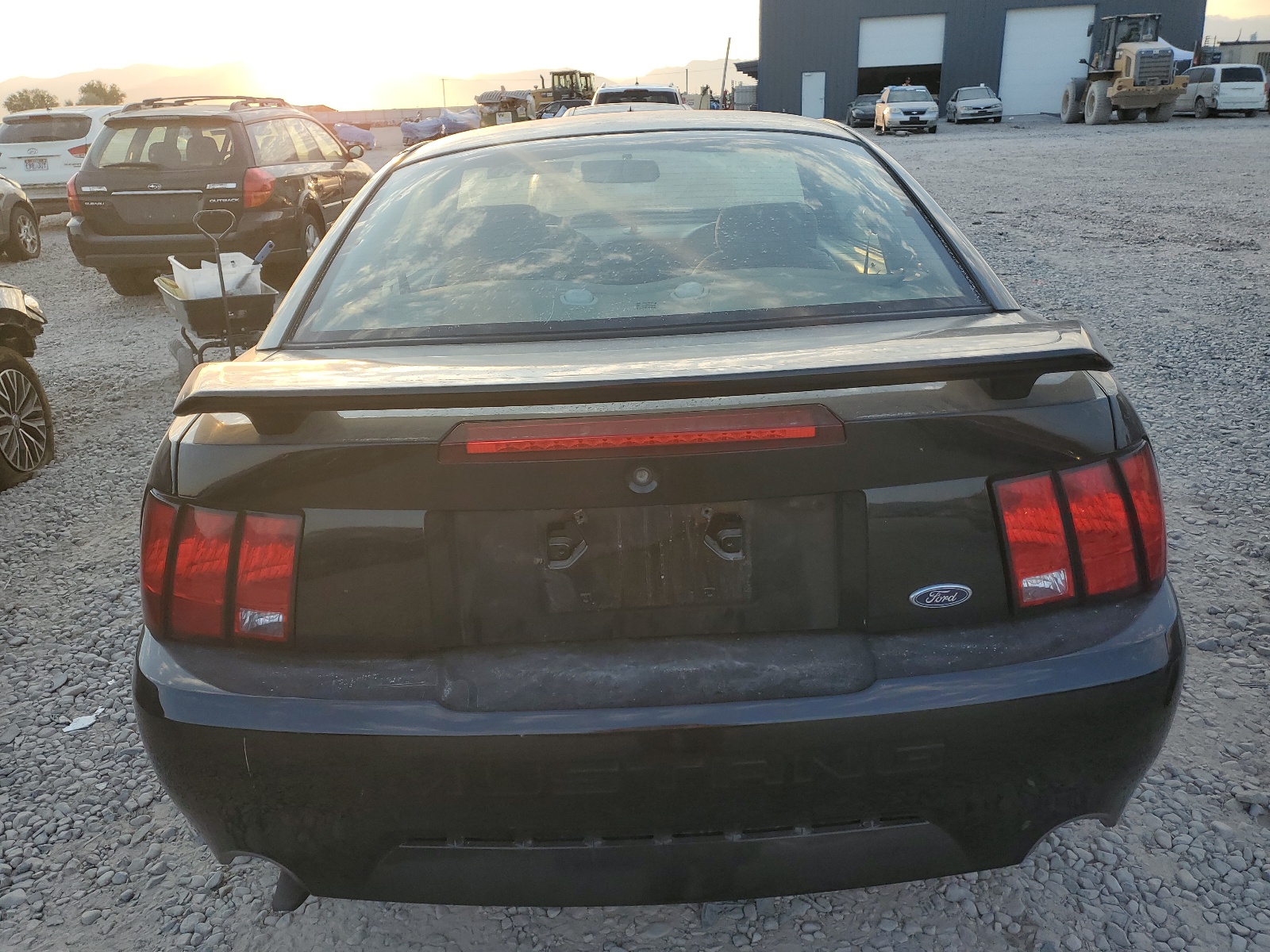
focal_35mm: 26
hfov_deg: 67.3
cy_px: 476
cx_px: 635
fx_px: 954
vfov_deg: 53.1
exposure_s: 1/476
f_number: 1.5
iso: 50
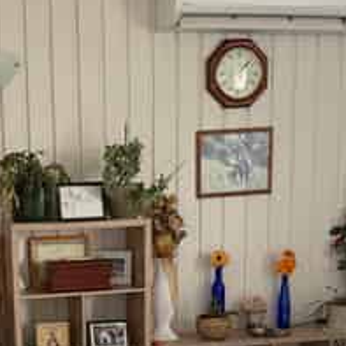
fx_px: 803
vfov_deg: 23.1
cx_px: 58
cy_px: 368
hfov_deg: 23.9
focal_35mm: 71
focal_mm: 6.76
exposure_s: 1/60
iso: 400
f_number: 1.78
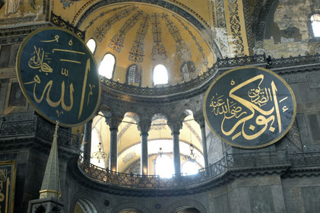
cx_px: 160
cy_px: 106
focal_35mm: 48
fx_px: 426
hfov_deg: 41.1
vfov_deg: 28.0
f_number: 2.8
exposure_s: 1/5
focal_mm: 32
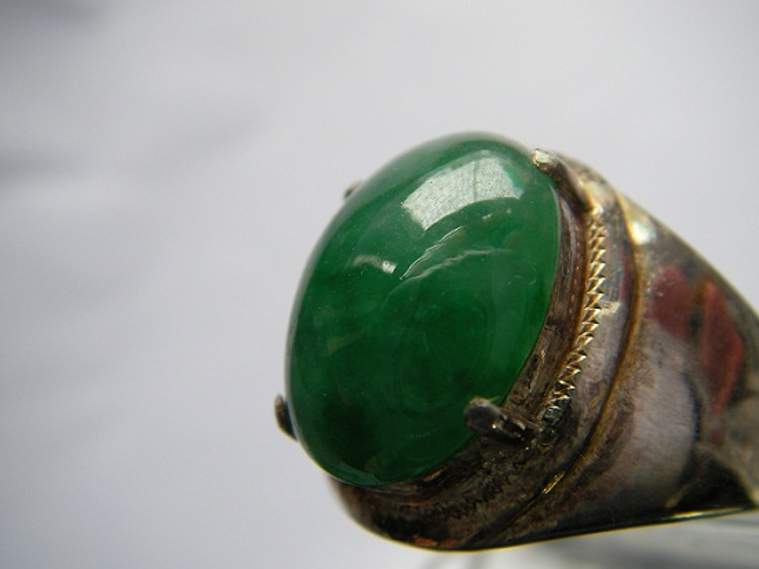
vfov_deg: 35.9
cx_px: 394
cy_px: 289
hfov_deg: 46.8
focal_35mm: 40
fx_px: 877
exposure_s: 1/74.1
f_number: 3.3
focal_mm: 6.3
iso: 50
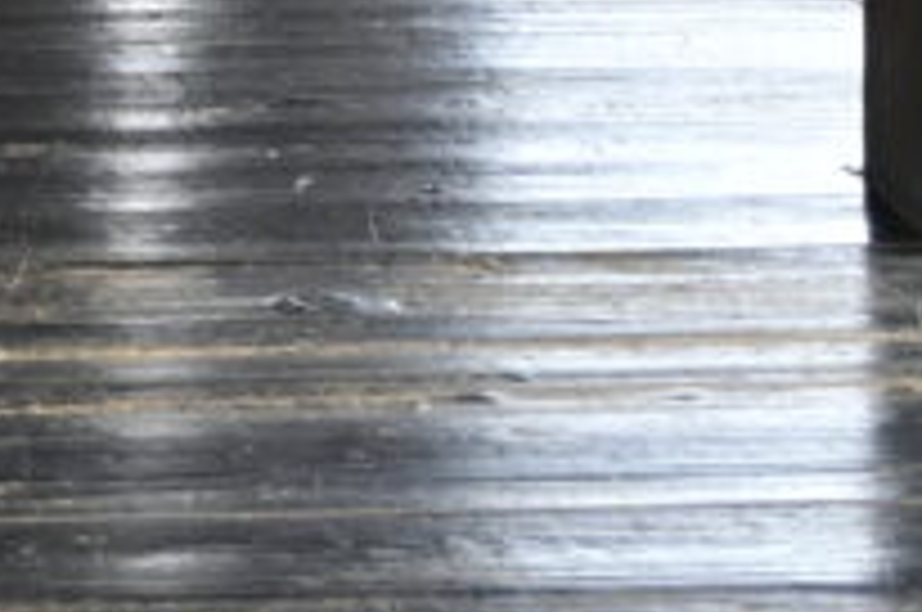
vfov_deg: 6.3
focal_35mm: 211
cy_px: -652
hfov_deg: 9.6
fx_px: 5395
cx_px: -144
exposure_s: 1/250
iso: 400
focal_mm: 24
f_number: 3.8
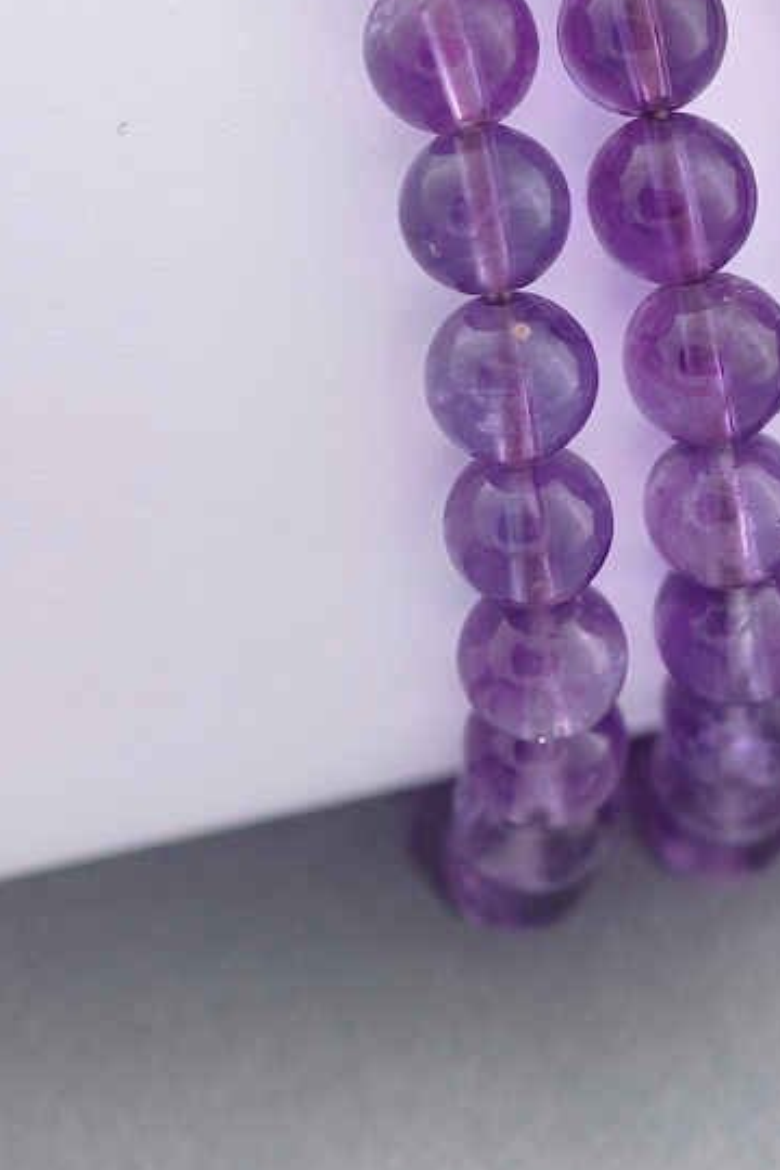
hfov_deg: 7.2
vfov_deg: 10.9
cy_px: 328
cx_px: 867
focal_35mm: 189
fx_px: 6142
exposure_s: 1/160
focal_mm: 22.48
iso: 125
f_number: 2.67
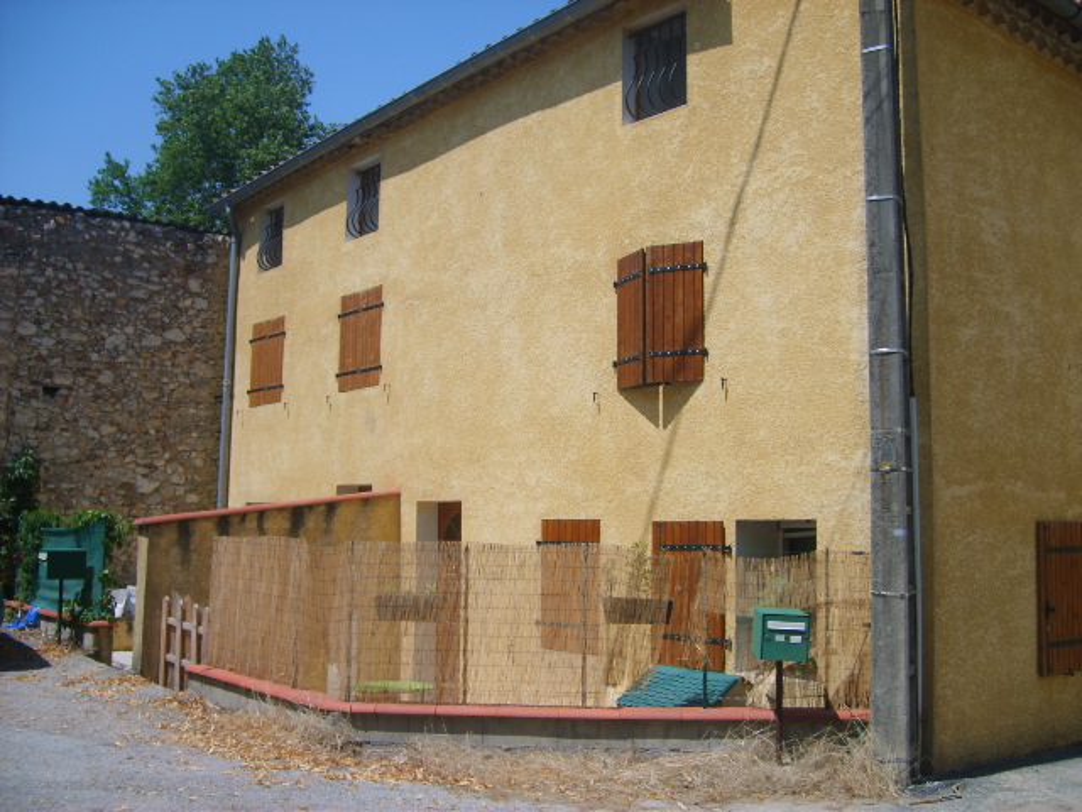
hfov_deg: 52.6
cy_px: 406
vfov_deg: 40.7
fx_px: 1094
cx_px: 541
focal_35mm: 35
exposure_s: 1/180
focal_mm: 5.8
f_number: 7.1
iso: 50
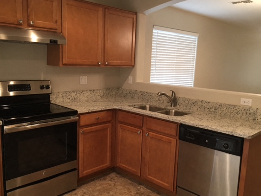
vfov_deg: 43.0
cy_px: 103
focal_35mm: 33
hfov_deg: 55.3
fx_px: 249
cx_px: 130
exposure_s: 1/30
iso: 100
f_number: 2.2
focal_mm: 4.15
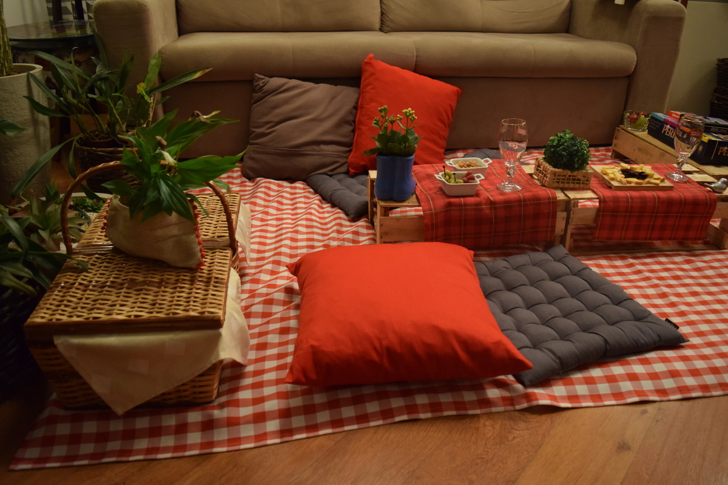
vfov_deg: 47.9
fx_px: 546
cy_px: 242
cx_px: 364
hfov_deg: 67.4
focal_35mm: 27
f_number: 3.5
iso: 2000
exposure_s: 1/60
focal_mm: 18
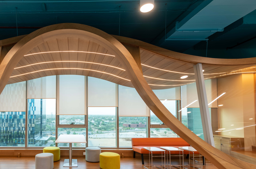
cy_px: 111
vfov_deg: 55.9
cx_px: 71
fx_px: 156
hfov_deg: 74.3
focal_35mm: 22
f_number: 14
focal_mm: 14
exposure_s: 1/2.5
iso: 64
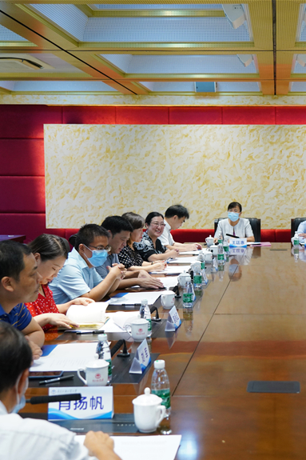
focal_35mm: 52
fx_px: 663
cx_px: 272
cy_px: 234
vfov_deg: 38.2
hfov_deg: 25.2
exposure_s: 1/100
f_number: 4
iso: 2000
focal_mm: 34
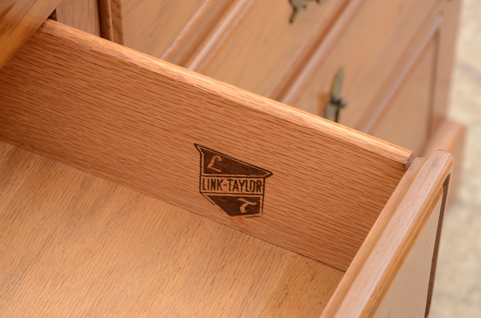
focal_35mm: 158
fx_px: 2100
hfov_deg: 13.1
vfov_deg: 8.7
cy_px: 159
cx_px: 240
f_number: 10
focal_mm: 105
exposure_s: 1/160
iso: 250
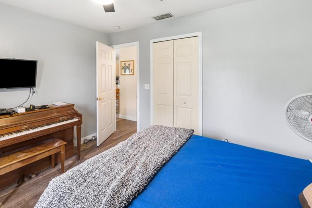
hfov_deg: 93.2
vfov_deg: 69.8
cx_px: 147
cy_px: 85
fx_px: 147
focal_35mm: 17
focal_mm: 13
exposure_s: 1/5
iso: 400
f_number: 7.1
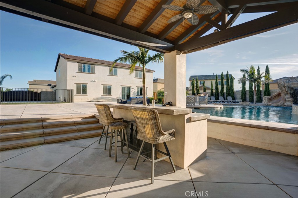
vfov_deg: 70.4
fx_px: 141
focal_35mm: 17
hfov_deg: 93.3
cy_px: 99
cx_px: 149
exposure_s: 1/1250
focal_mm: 17
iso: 400
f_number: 7.1
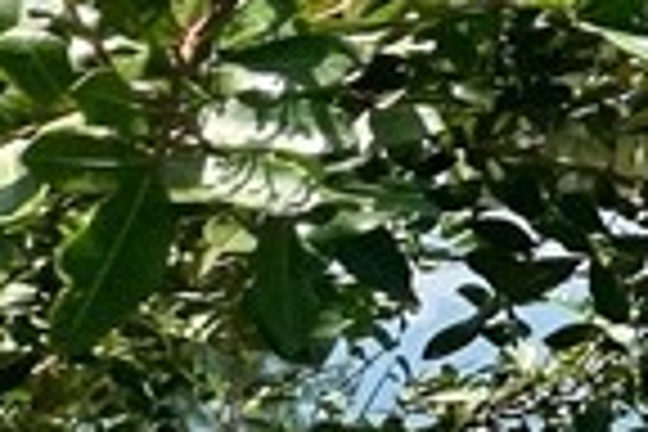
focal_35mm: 96
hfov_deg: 10.7
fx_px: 1728
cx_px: 2061
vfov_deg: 13.1
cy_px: -306
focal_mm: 1.57
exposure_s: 1/1575
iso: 32
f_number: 1.8
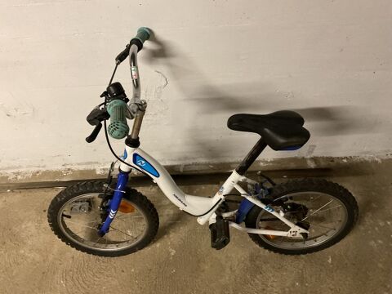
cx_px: 196
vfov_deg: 48.2
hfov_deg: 61.7
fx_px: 328
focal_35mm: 29
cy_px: 147
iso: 320
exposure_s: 1/30
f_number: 1.8
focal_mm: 3
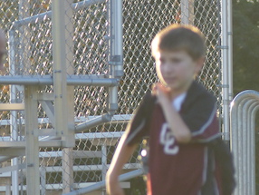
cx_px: 116
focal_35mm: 1089
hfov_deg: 1.8
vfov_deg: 1.4
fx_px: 8155
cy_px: 74
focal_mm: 105.1
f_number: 2.8
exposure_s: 1/500
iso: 200
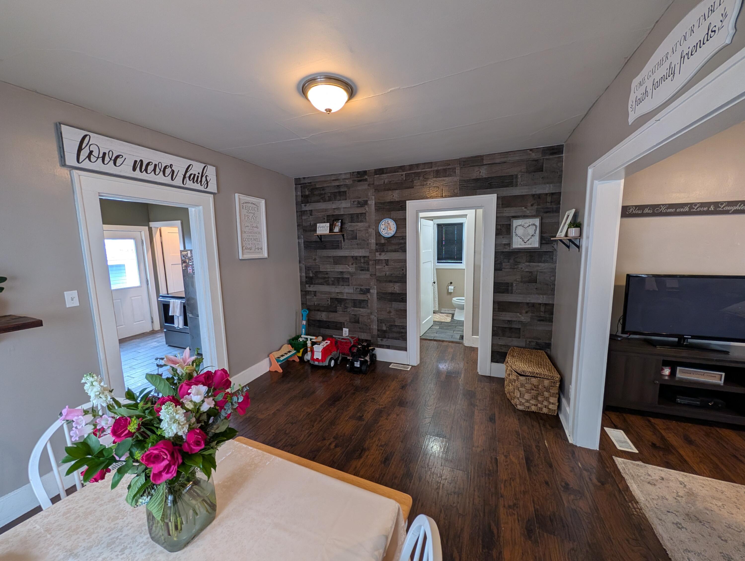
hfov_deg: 110.5
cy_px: 280
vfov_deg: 94.6
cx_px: 372
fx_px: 259
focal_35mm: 12
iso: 107
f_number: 1.7
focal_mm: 2.02
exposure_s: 1/40
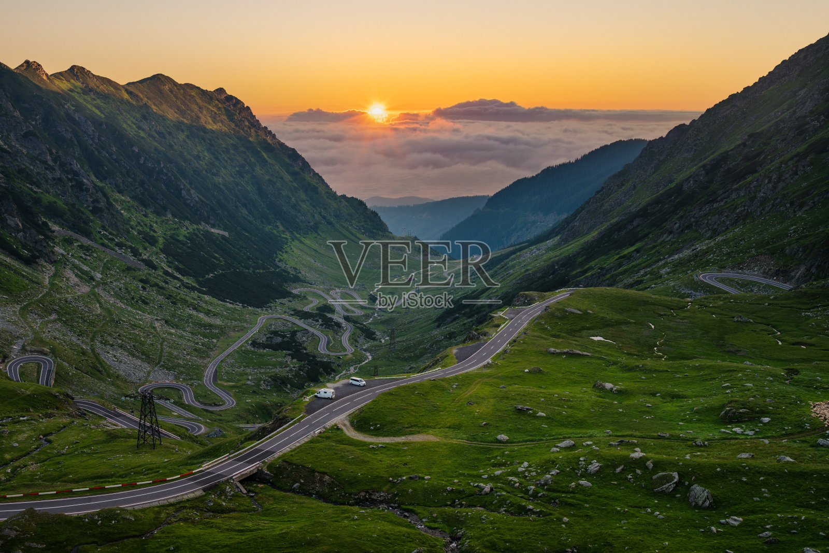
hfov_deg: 47.4
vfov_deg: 32.6
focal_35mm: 41
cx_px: 414
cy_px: 276
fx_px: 944
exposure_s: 1/13
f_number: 8
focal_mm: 41
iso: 100
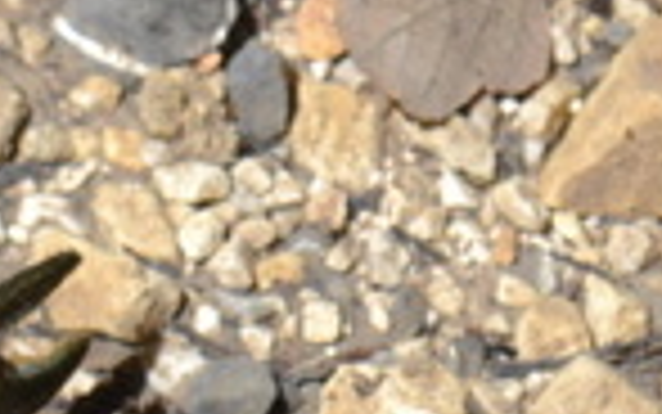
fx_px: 8244
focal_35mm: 457
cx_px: -252
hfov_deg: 4.6
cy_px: 248
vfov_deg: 2.9
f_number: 5.6
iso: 200
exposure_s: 1/200
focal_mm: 55
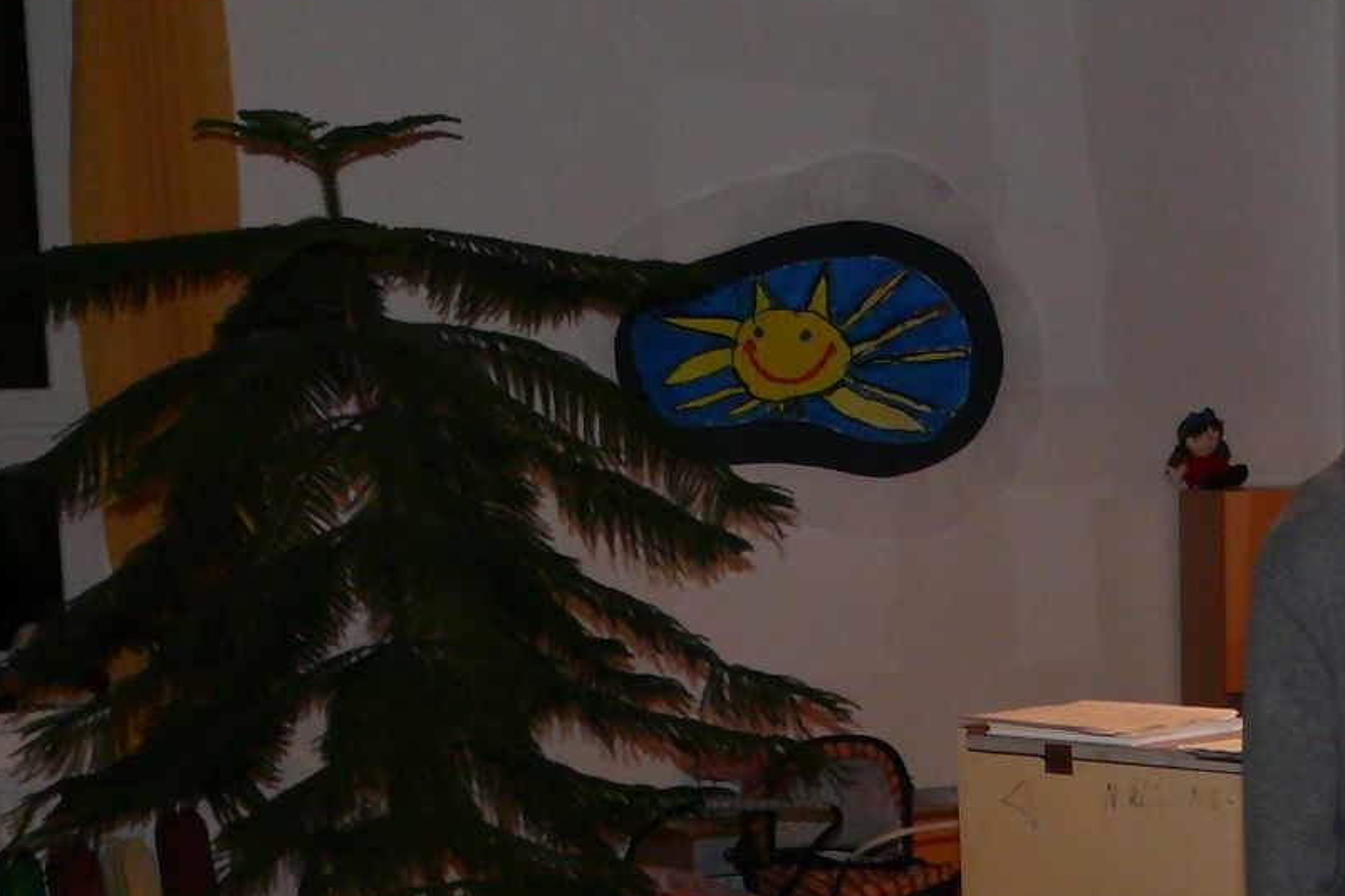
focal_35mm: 93
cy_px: 1102
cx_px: 1467
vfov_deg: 14.2
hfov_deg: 20.9
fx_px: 3473
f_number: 2.8
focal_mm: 7.4
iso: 200
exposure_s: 1/40
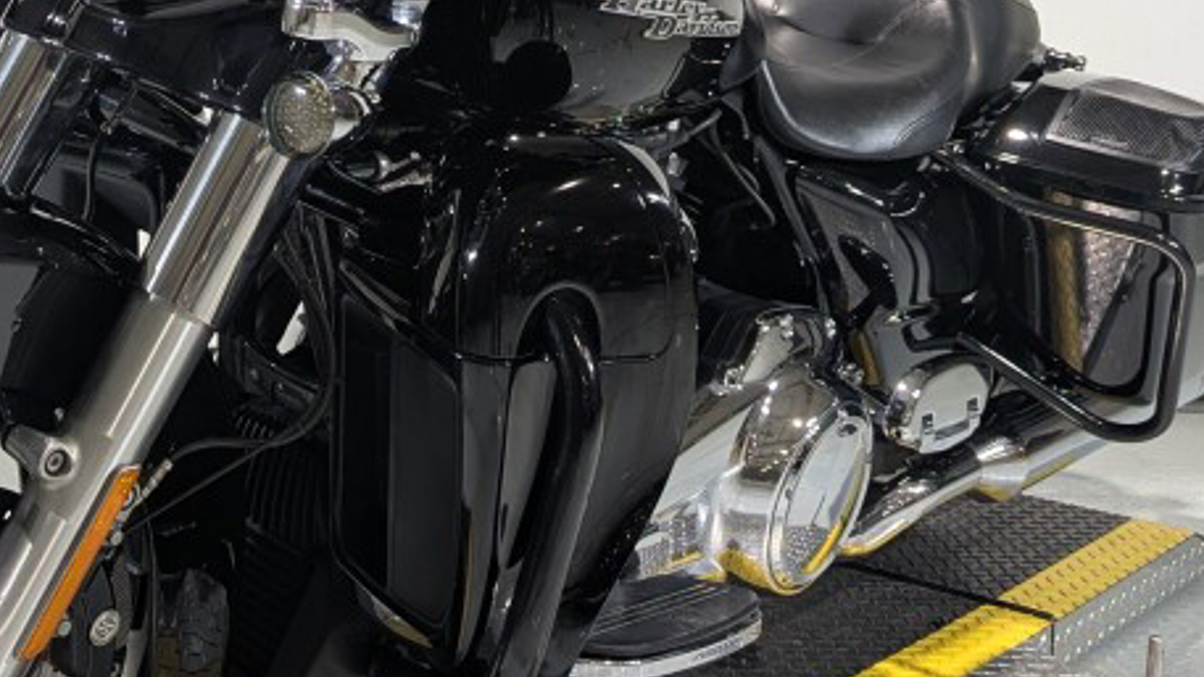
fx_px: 1947
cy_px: 16
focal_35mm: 61
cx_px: 320
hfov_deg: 33.7
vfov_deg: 19.2
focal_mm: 6.81
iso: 57
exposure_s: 1/60
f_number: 1.85
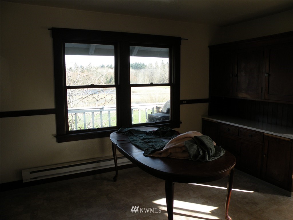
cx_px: 146
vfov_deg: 51.4
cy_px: 110
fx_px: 229
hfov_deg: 65.3
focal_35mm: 27
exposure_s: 1/110
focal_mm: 4.7
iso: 64
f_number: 3.5
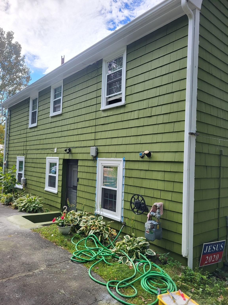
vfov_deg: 67.3
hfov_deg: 53.1
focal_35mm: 26
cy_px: 152
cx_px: 114
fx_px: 228
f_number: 1.8
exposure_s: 1/1050
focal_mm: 5.4
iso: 40
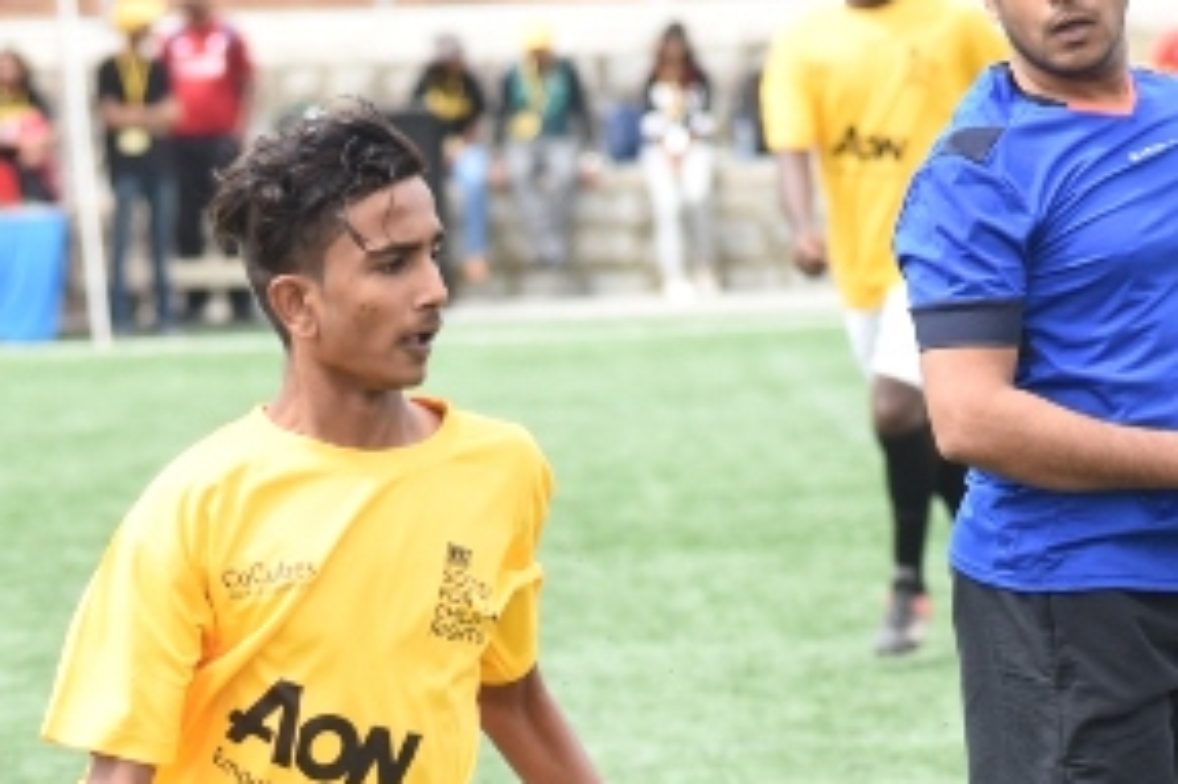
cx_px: 328
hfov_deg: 6.2
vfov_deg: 4.1
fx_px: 10955
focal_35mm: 335
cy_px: 1010
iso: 640
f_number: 4
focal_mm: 120
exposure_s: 1/1600
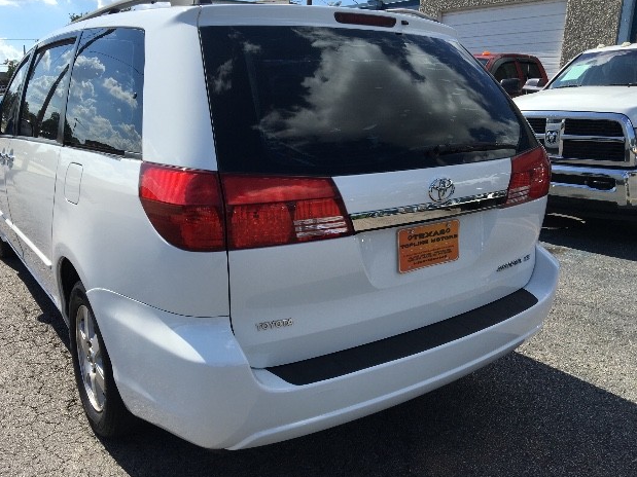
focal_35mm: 30
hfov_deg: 60.0
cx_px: 309
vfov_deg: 46.8
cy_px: 235
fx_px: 552
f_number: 2.2
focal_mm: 4.15
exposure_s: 1/1603
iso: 25
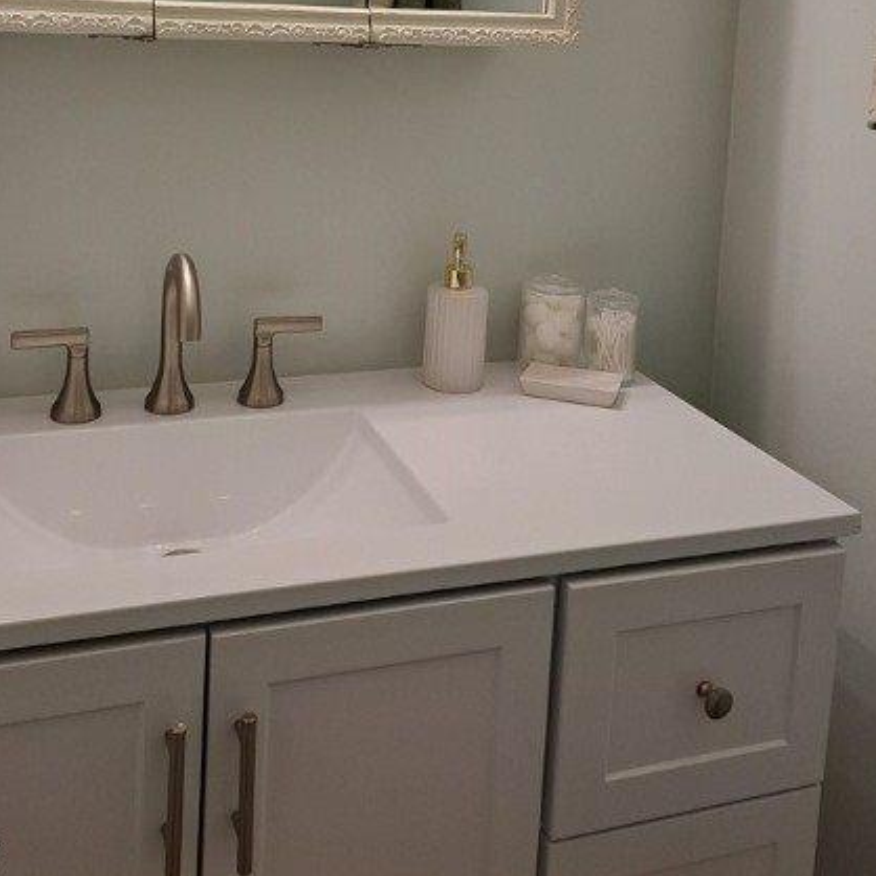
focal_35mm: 39
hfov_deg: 42.8
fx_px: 1117
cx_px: 394
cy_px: 88
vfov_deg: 39.7
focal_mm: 5.23
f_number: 1.8
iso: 50
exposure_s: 1/120
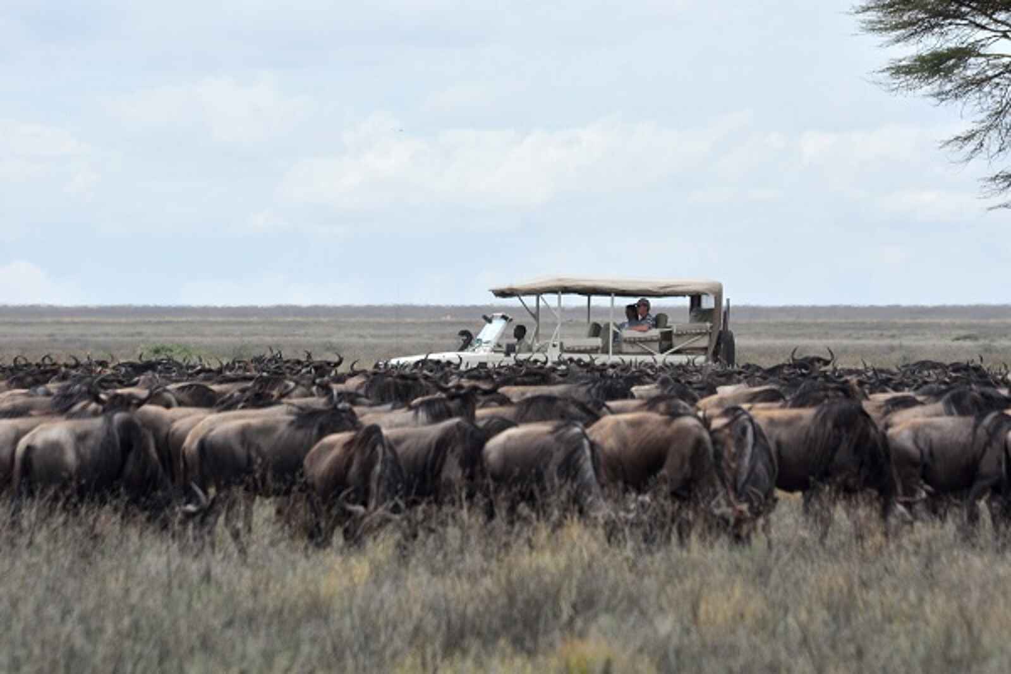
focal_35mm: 450
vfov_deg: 3.1
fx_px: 12638
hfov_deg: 4.6
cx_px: 506
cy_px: 337
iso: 200
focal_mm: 300
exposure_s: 1/500
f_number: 11
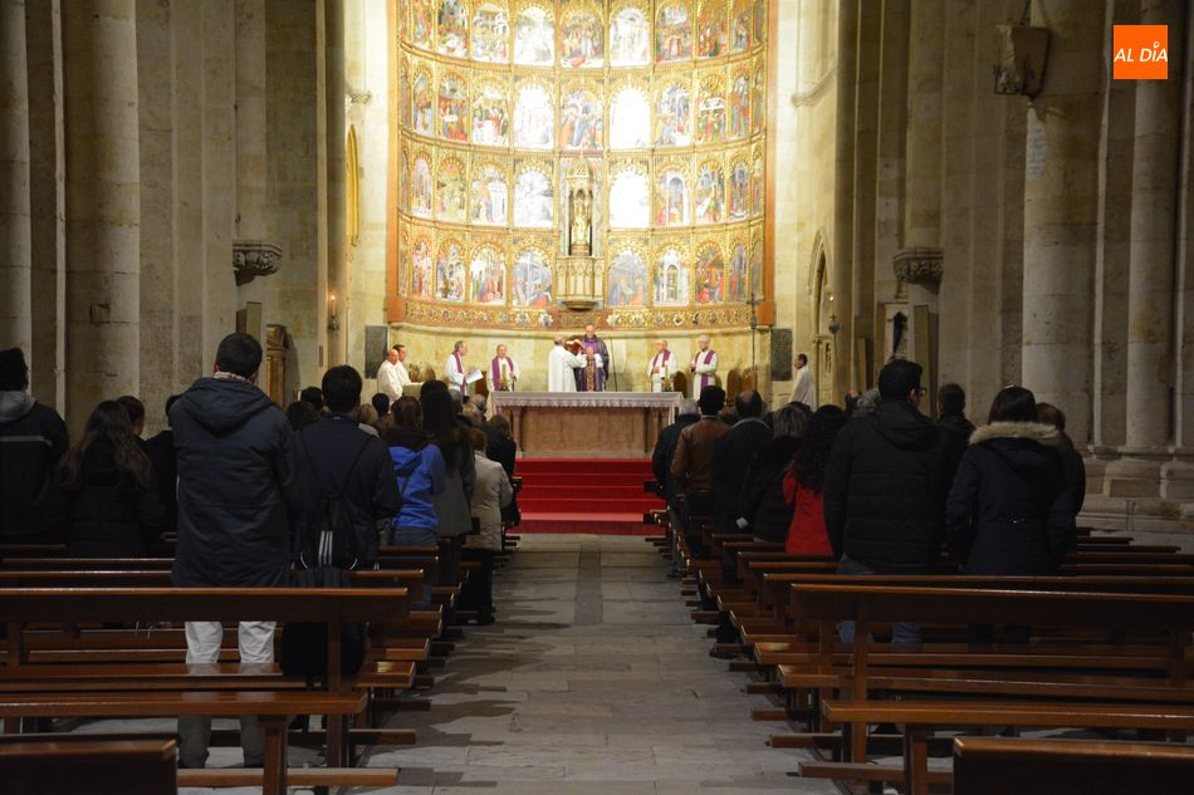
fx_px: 2387
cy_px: 398
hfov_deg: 28.1
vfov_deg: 18.9
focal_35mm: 72
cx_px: 597
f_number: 4.5
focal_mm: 48
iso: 2200
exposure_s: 1/30
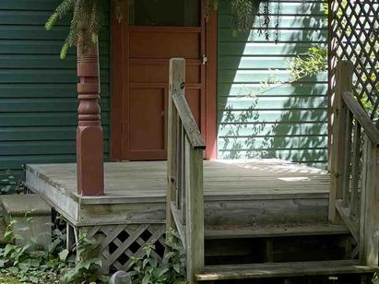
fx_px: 887
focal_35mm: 81
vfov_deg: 18.2
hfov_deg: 24.0
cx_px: 118
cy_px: 157
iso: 32
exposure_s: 1/158
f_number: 1.6
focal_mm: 4.2
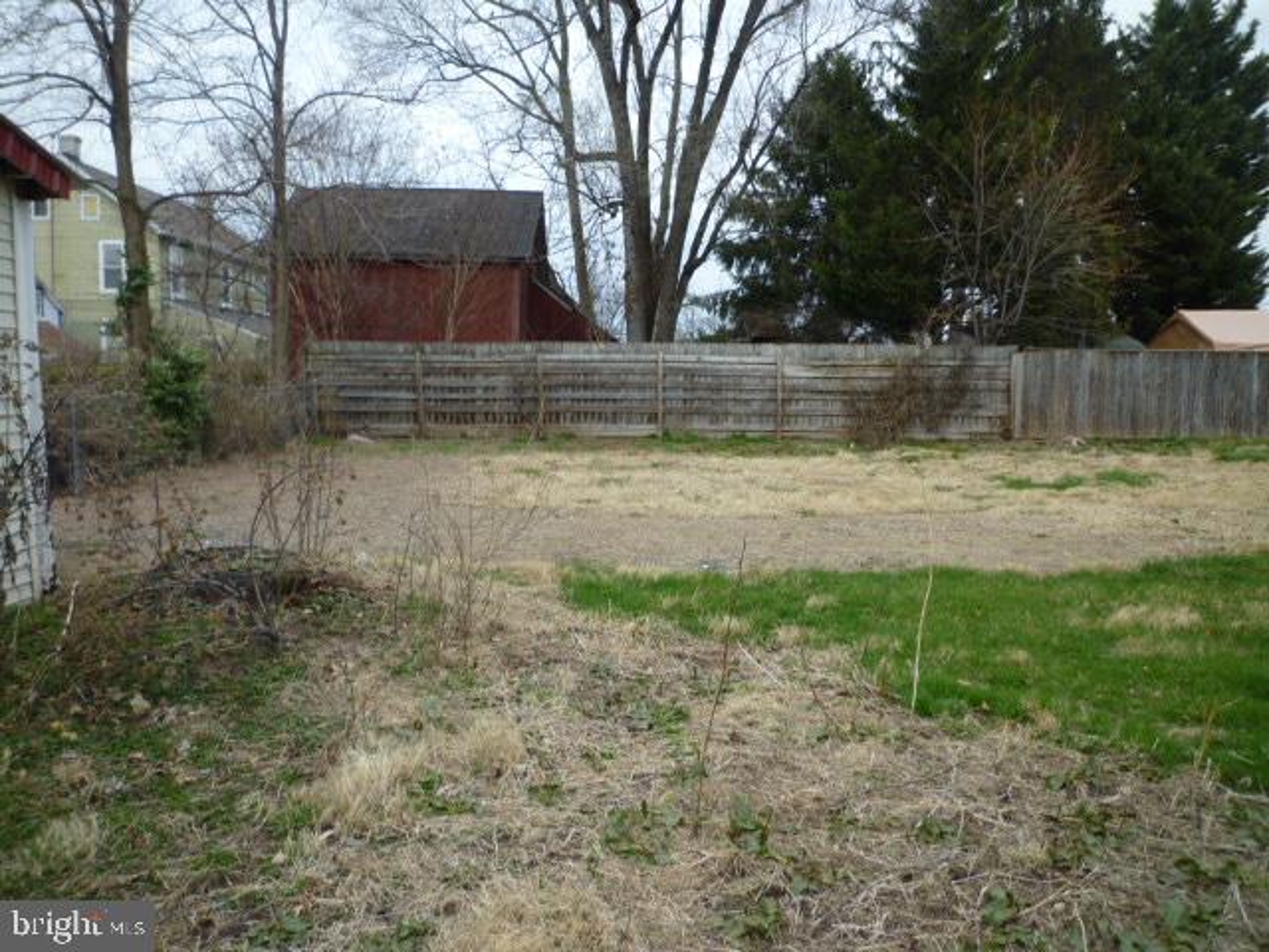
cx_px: 634
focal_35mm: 25
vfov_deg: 54.9
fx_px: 916
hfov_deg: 69.4
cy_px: 476
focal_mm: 4.4
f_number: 3.2
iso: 80
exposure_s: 1/500
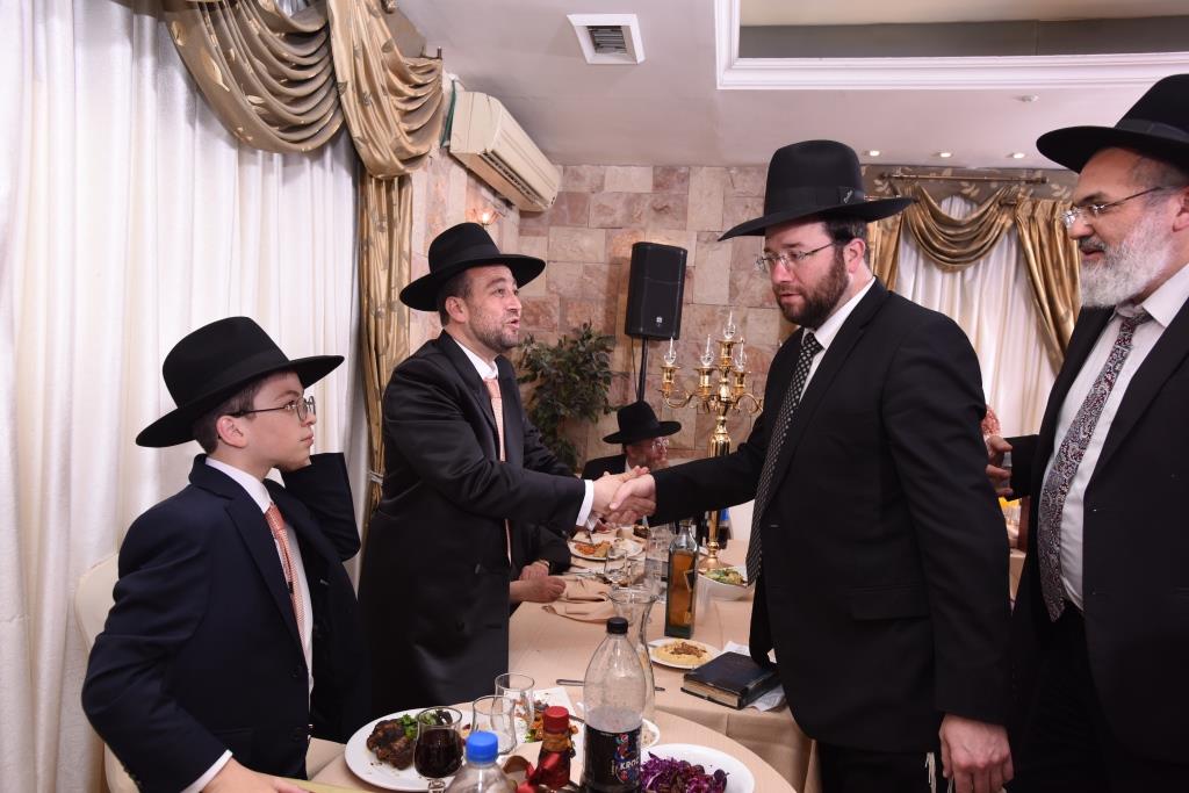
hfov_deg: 73.7
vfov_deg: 53.1
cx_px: 594
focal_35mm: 24
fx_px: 793
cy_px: 396
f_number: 5.6
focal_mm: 24
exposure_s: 1/125
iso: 640
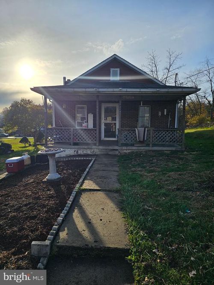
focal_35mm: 23
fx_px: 190
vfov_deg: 73.9
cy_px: 142
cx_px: 107
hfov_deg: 58.9
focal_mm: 6.3
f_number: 1.7
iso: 10
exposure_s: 1/907
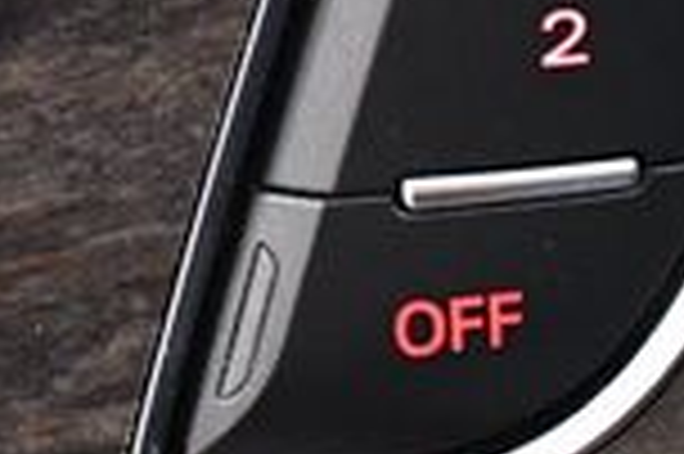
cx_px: 270
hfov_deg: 13.5
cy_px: -153
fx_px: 2885
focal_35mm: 152
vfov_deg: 8.9
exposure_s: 1/60
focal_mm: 18
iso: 3600
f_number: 3.5
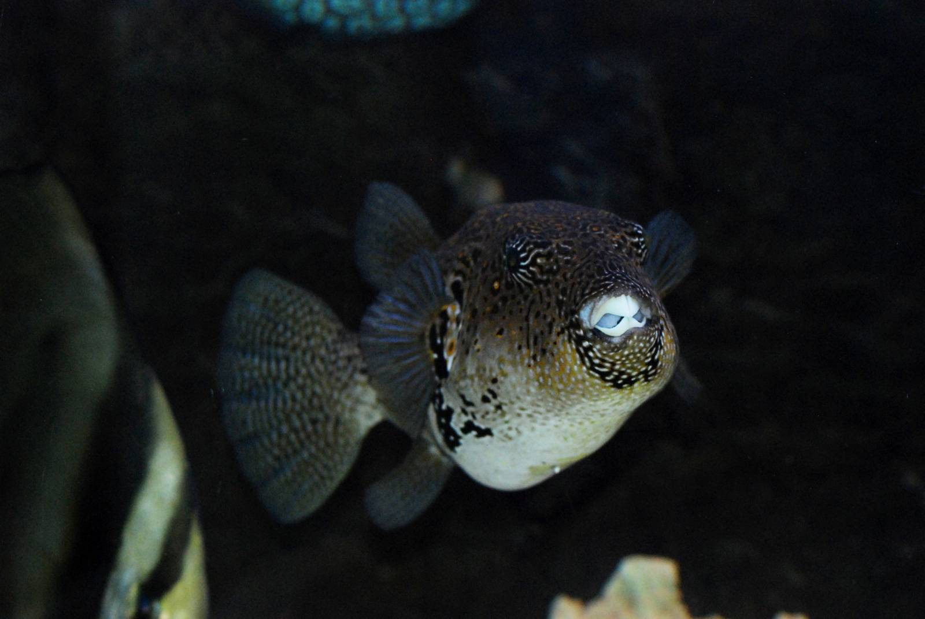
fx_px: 2701
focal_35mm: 105
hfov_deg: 19.4
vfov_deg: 13.1
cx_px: 462
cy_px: 310
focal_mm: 70
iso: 1000
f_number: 5
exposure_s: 1/60
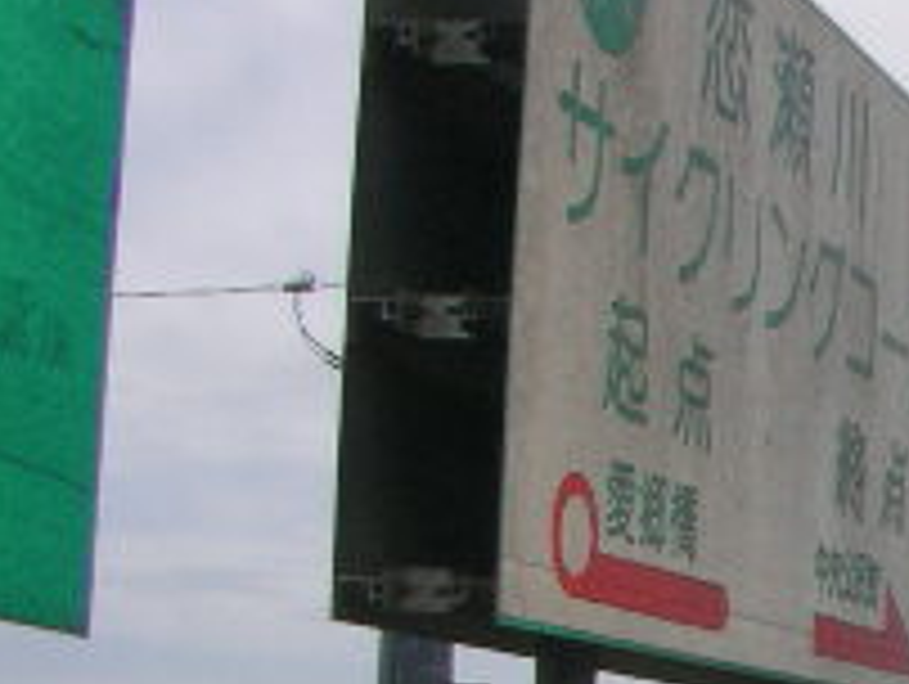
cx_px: 1426
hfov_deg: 15.3
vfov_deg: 12.4
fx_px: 3076
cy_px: 806
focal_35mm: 117
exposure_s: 1/500
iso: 64
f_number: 6.9
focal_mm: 5.7
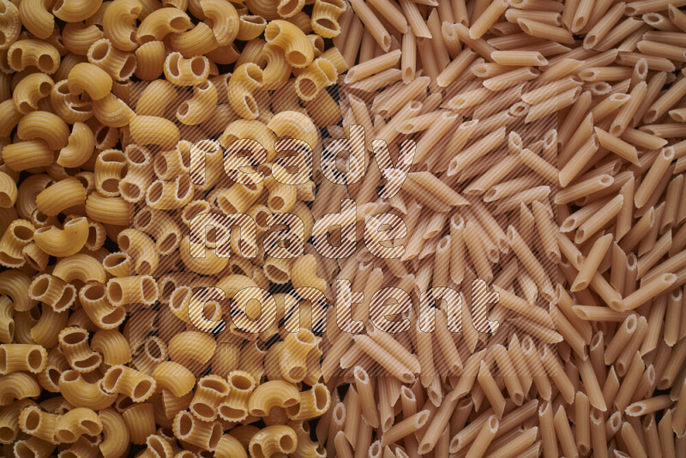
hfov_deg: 39.6
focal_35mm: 50
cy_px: 229
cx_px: 343
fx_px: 953
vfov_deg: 27.0
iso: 160
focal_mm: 50
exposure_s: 1/100
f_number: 8
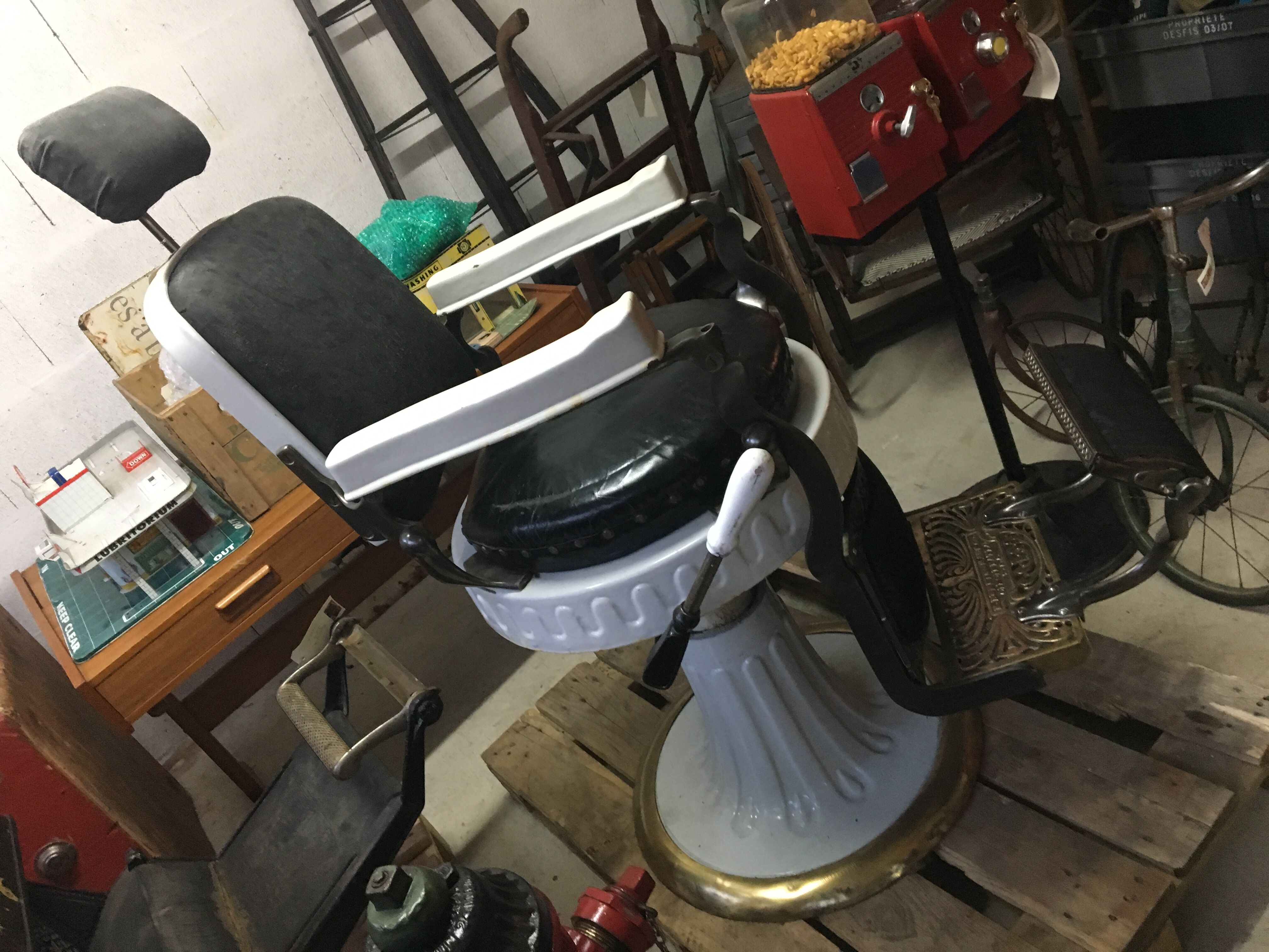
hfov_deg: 61.7
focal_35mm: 29
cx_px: 634
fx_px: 1063
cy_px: 476
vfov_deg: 48.2
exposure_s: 1/25
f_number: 2.2
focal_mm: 4.15
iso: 200
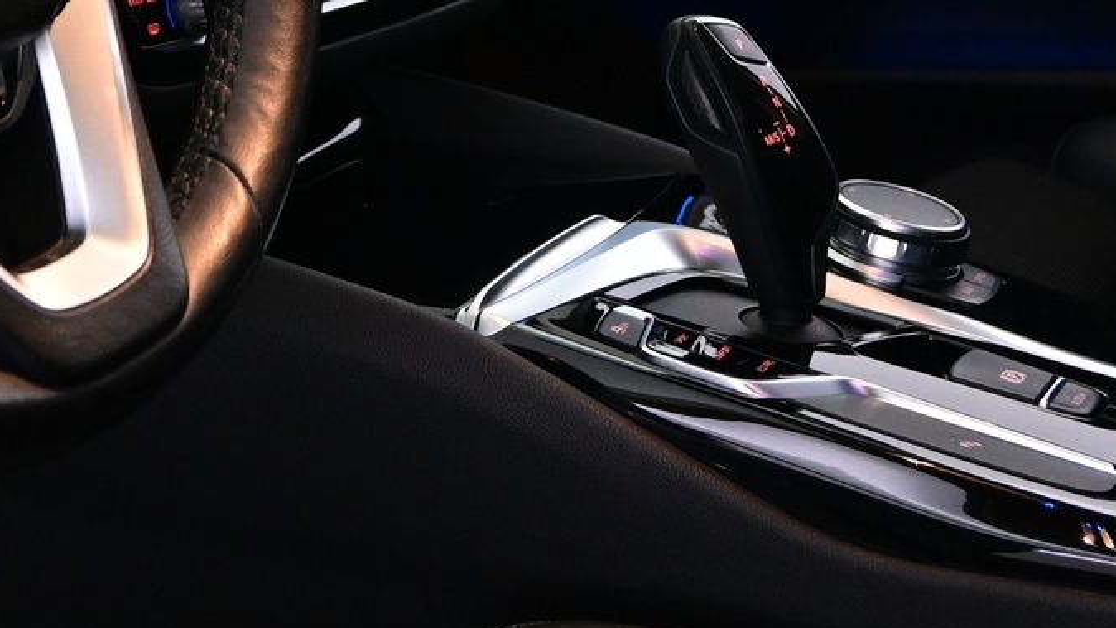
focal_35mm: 79
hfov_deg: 26.1
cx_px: 167
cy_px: -139
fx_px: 2345
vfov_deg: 14.7
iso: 1800
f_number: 4
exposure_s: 1/30
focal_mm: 21
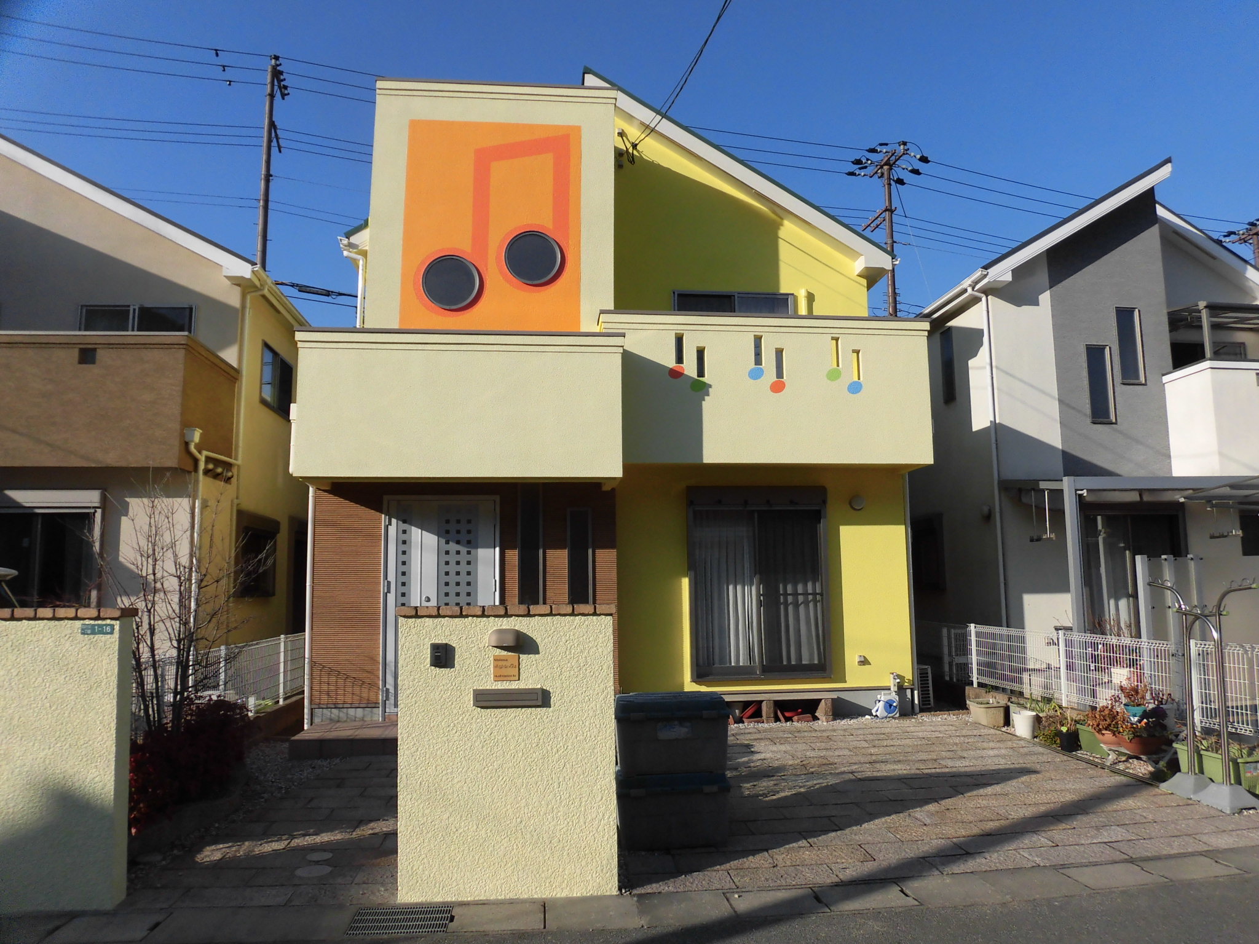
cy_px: 472
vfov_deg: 56.8
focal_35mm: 24
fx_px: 873
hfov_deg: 71.6
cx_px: 630
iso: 100
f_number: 7.8
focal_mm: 4.3
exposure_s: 1/250
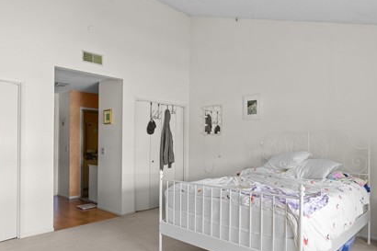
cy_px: 142
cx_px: 212
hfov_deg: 71.2
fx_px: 262
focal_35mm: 25
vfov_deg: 51.1
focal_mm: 16
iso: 1000
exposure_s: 1/1.25
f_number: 8
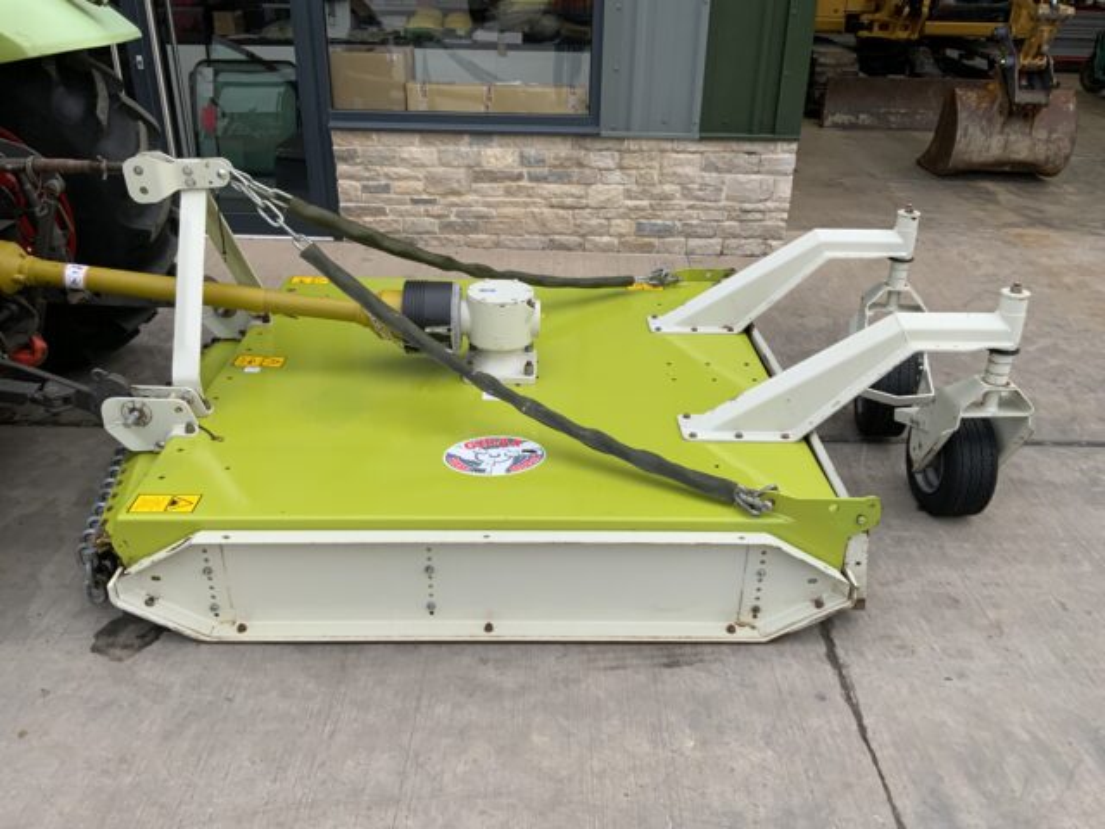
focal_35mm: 29
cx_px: 552
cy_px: 414
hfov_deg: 61.7
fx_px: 926
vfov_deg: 48.2
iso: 64
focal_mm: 3
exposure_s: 1/122
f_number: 1.8
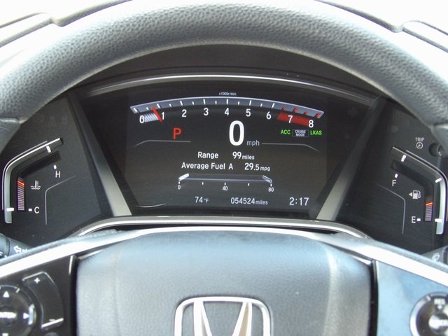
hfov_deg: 19.3
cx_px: 224
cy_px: 168
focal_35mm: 102
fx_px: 1320
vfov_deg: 14.5
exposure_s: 1/50
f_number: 4.2
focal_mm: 18.2
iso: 733
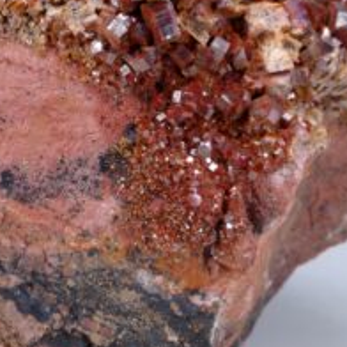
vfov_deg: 13.7
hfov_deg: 13.5
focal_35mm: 127
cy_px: 70
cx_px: -7
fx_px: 1440
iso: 100
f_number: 18
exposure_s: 1/8
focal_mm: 32.5
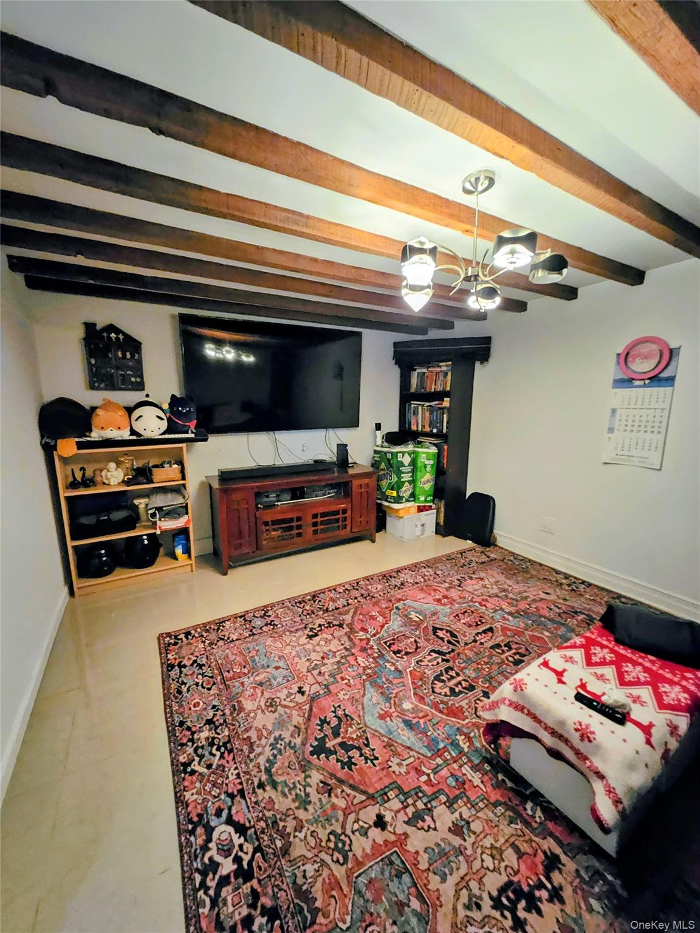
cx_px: 350
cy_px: 466
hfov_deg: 89.9
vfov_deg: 106.2
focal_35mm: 13
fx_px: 351
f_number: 2.2
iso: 1000
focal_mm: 1.74
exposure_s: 1/24
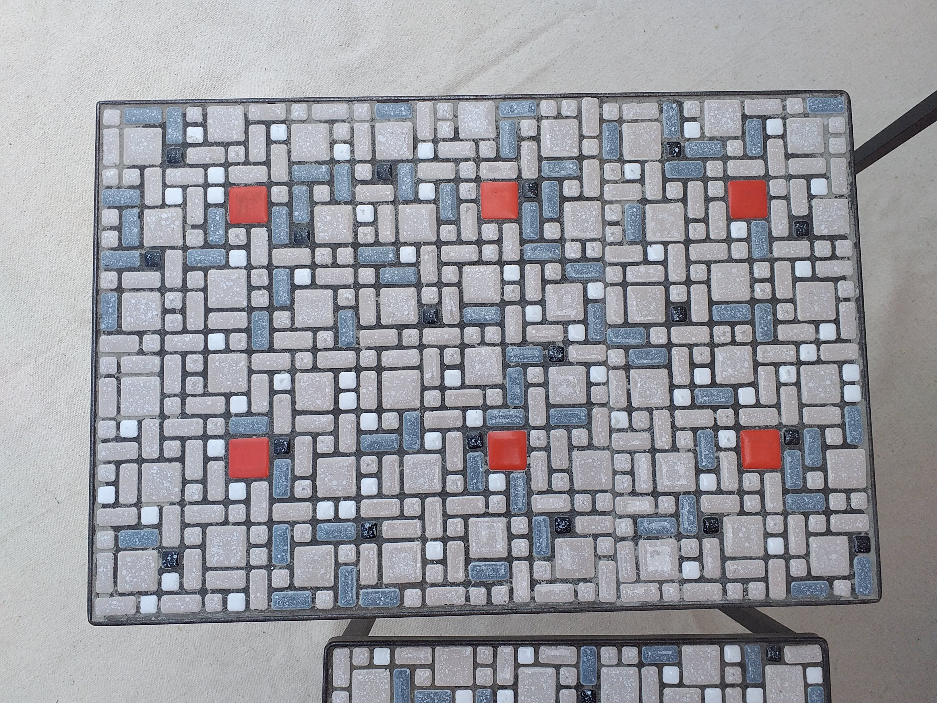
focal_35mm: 26
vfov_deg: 53.1
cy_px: 352
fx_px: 704
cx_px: 468
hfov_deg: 67.3
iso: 40
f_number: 1.9
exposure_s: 1/474
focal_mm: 3.6
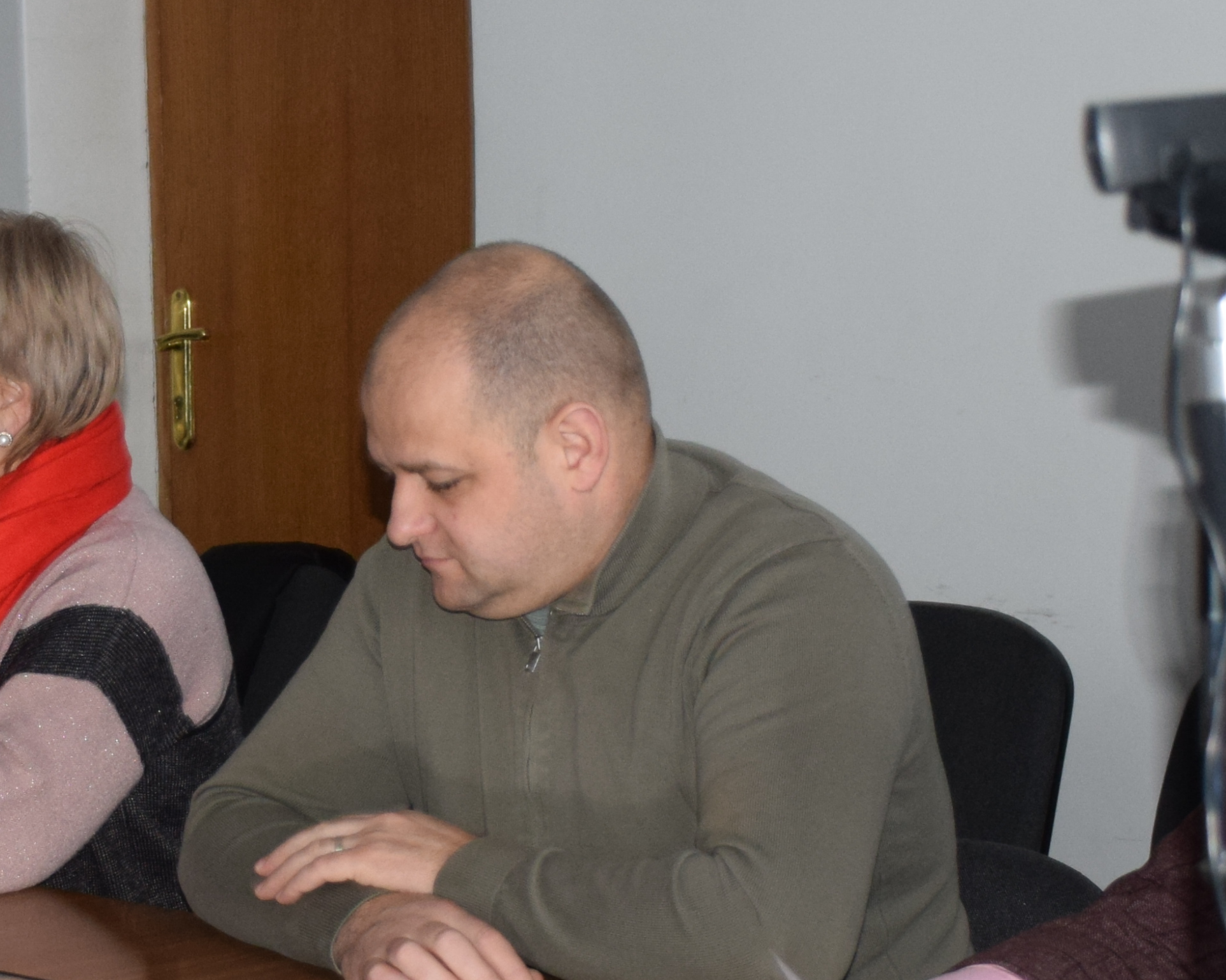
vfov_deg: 13.0
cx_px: 308
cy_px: 466
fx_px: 4298
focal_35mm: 118
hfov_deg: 16.2
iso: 800
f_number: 4
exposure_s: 1/30
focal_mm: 27
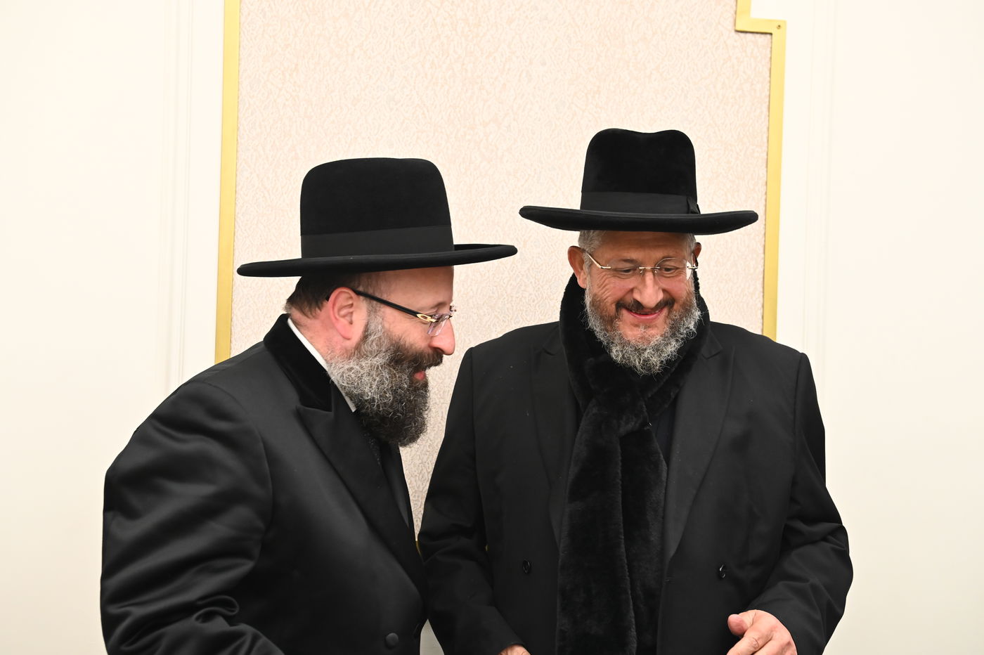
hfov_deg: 38.2
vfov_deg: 26.0
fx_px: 1421
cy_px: 328
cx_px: 492
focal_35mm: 52
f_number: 7.1
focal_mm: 52
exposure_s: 1/200
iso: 2500
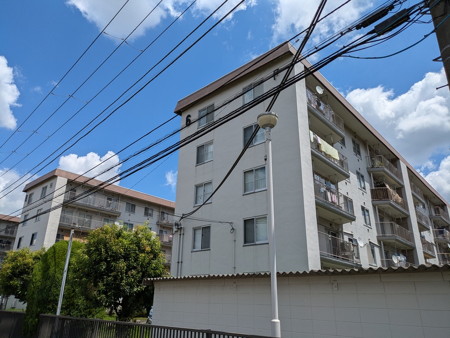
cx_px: 225
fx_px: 325
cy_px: 169
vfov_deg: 54.9
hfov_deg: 69.4
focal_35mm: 25
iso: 47
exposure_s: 1/3745
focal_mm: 5.43
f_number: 1.89
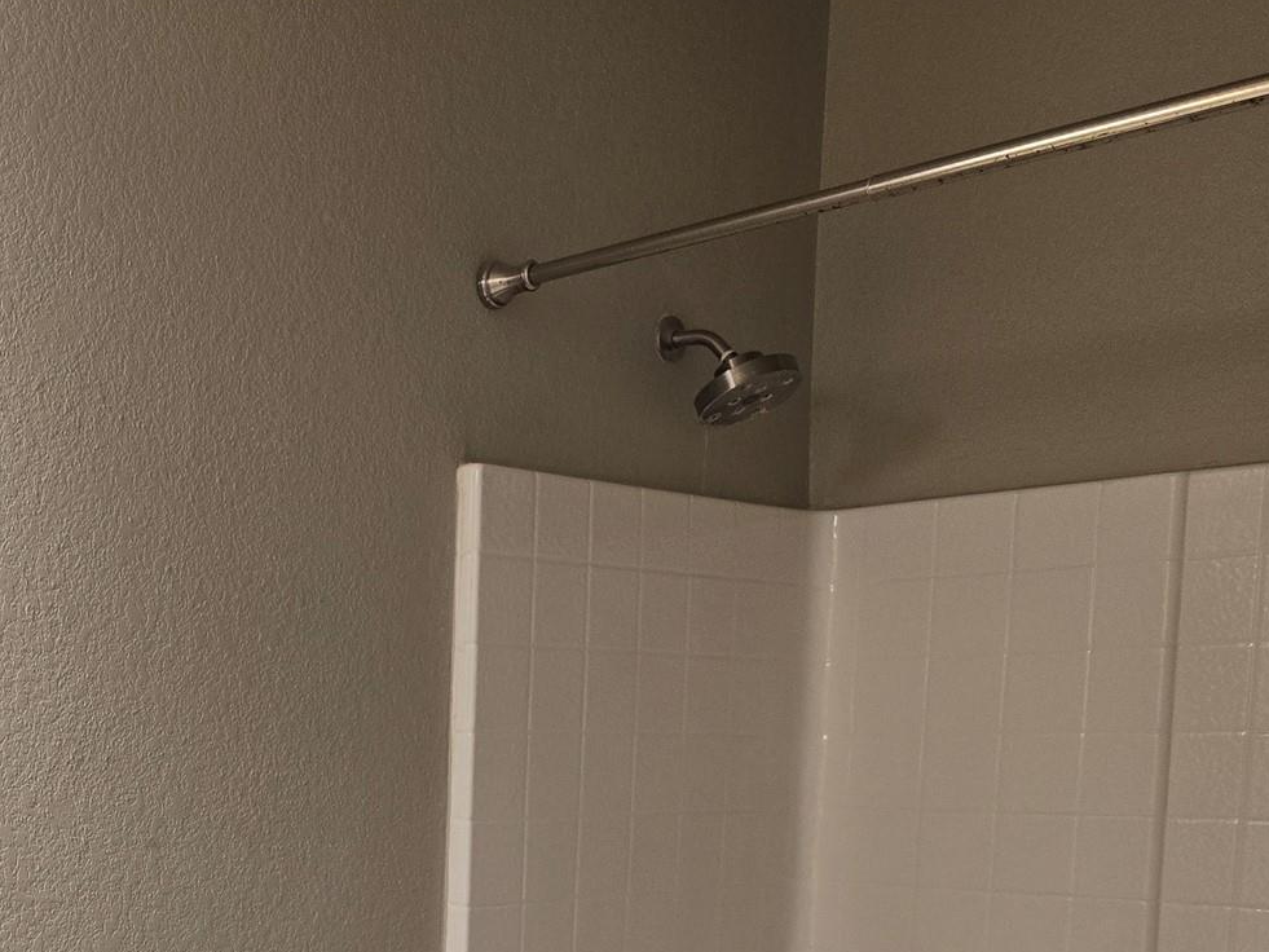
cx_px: 135
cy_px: 982
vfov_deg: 28.2
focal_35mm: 48
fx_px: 1760
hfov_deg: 37.2
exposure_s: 1/120
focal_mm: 6.3
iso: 250
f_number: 1.7
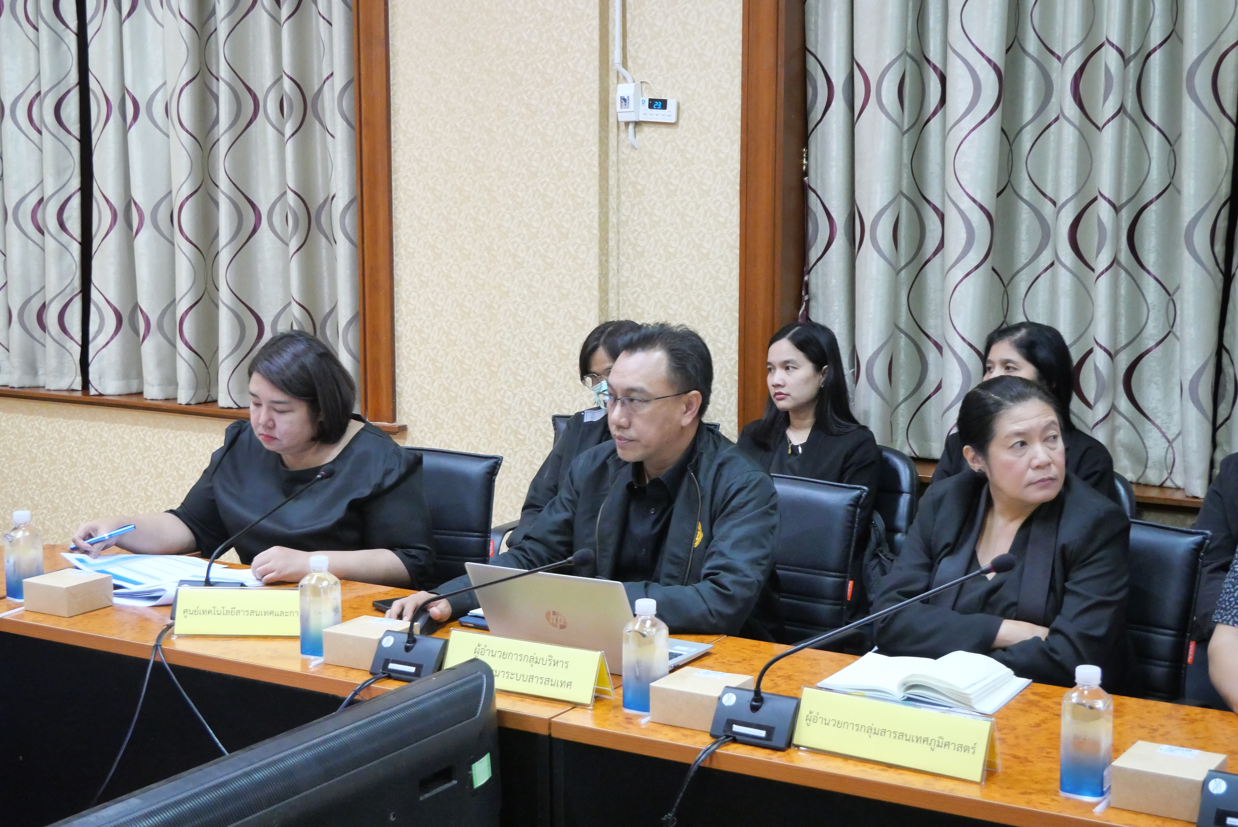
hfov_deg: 41.9
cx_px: 619
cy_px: 414
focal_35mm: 47
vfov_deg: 28.7
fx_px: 1617
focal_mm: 23
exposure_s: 1/25
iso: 3200
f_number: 5
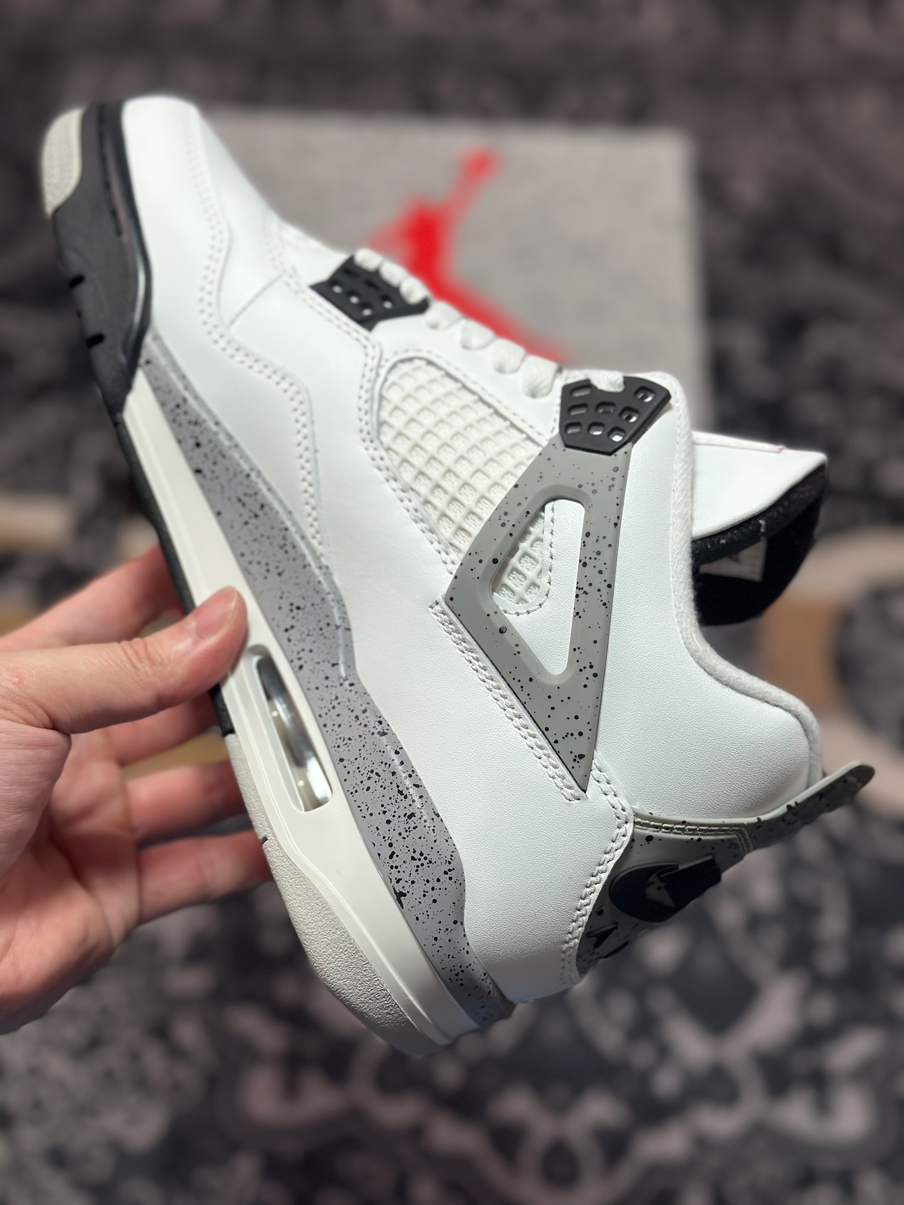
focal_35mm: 48
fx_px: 1671
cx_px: 452
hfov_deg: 30.3
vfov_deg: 39.7
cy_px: 602
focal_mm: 6.86
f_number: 1.78
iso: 80
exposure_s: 1/1107
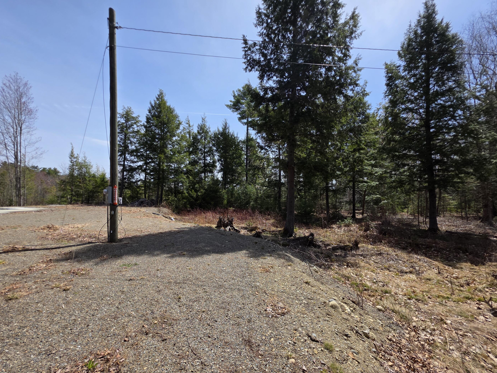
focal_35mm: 14
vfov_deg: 85.5
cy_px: 200
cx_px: 237
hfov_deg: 102.0
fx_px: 201
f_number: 1.9
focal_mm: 2.2
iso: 40
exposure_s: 1/1962
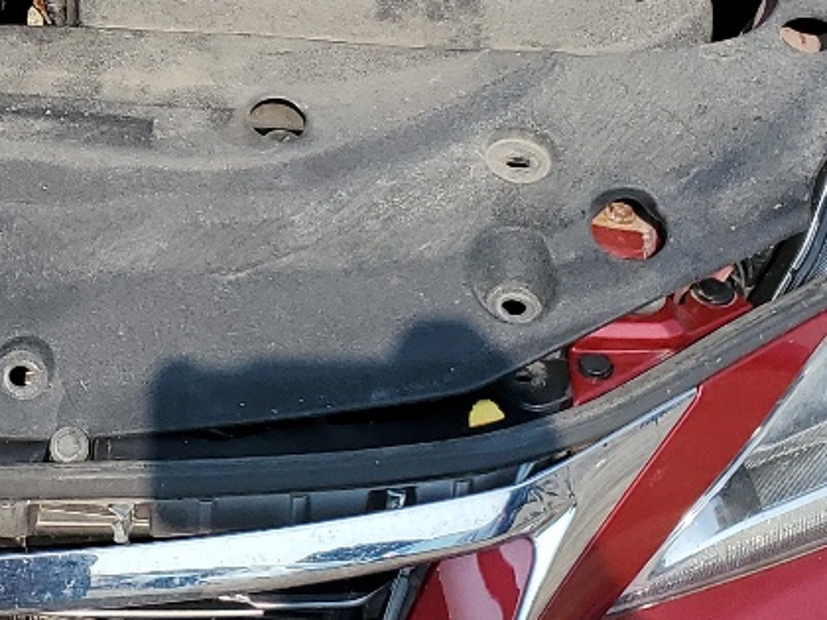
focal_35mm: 99
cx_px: -132
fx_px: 2365
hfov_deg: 18.9
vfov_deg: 14.5
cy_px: -93
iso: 50
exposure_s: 1/2500
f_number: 1.5
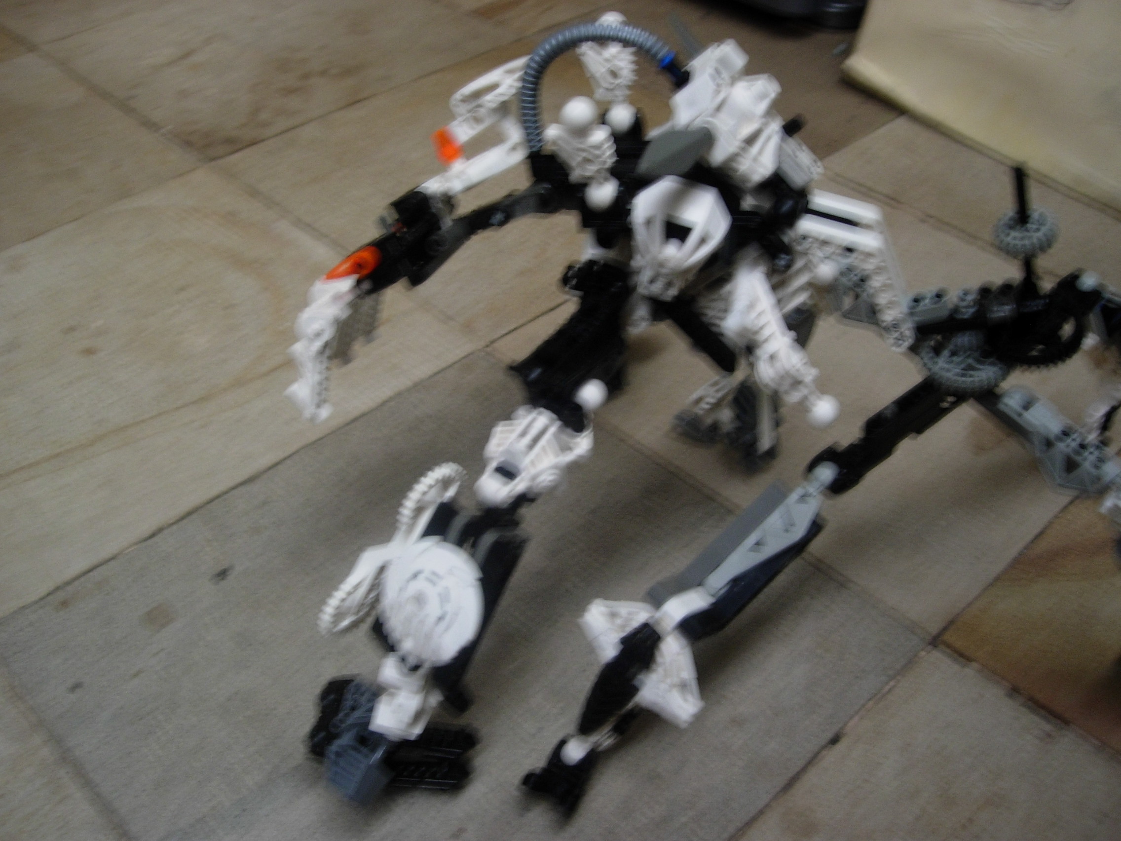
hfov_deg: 49.0
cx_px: 560
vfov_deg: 37.7
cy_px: 420
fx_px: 1231
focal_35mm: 38
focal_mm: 7.8
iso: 79
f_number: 2.8
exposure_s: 1/8.4
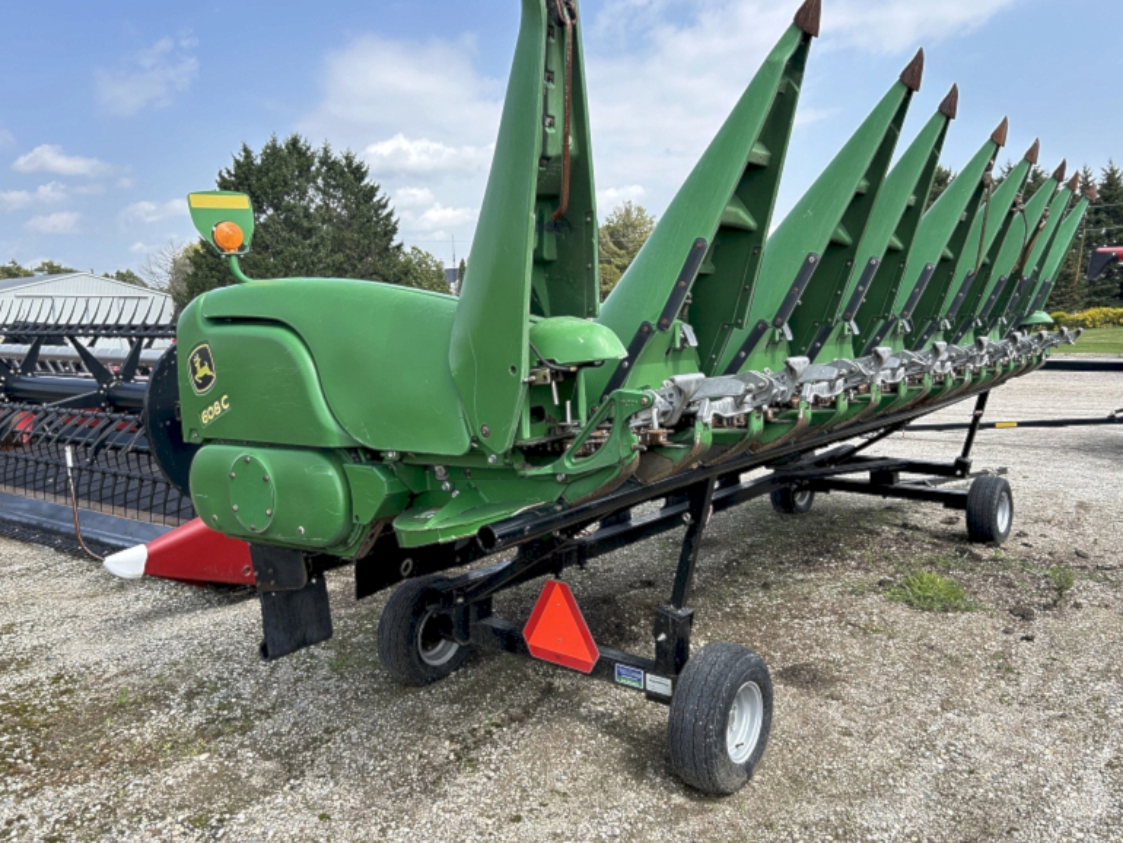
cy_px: 410
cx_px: 559
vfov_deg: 51.4
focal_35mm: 27
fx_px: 876
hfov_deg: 65.3
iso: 50
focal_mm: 5.7
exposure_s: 1/1838
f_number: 1.5
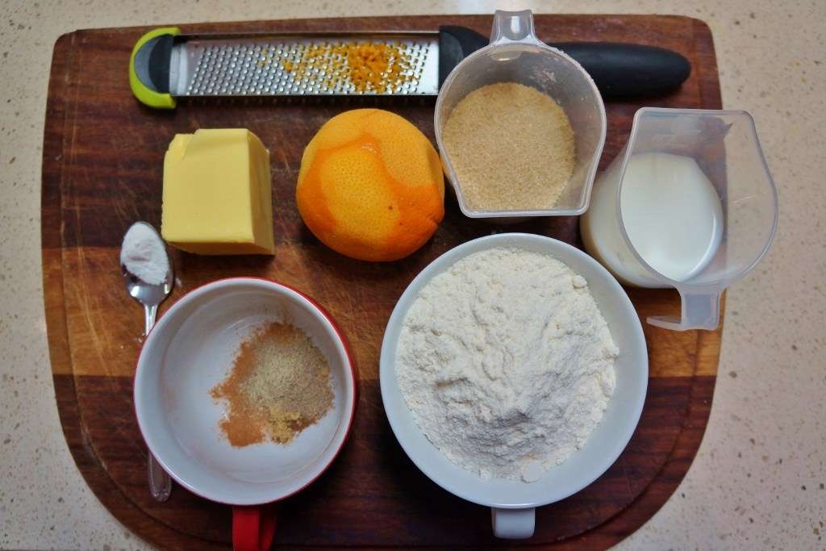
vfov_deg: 46.4
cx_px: 413
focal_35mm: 28
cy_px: 276
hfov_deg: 65.5
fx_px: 642
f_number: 4
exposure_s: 1/60
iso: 500
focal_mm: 19
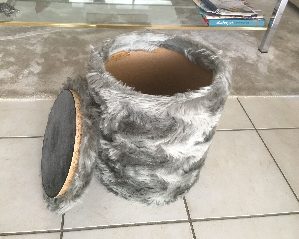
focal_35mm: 31
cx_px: 138
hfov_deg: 57.1
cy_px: 123
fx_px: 274
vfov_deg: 47.1
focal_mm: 4.15
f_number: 2.2
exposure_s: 1/17
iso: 80
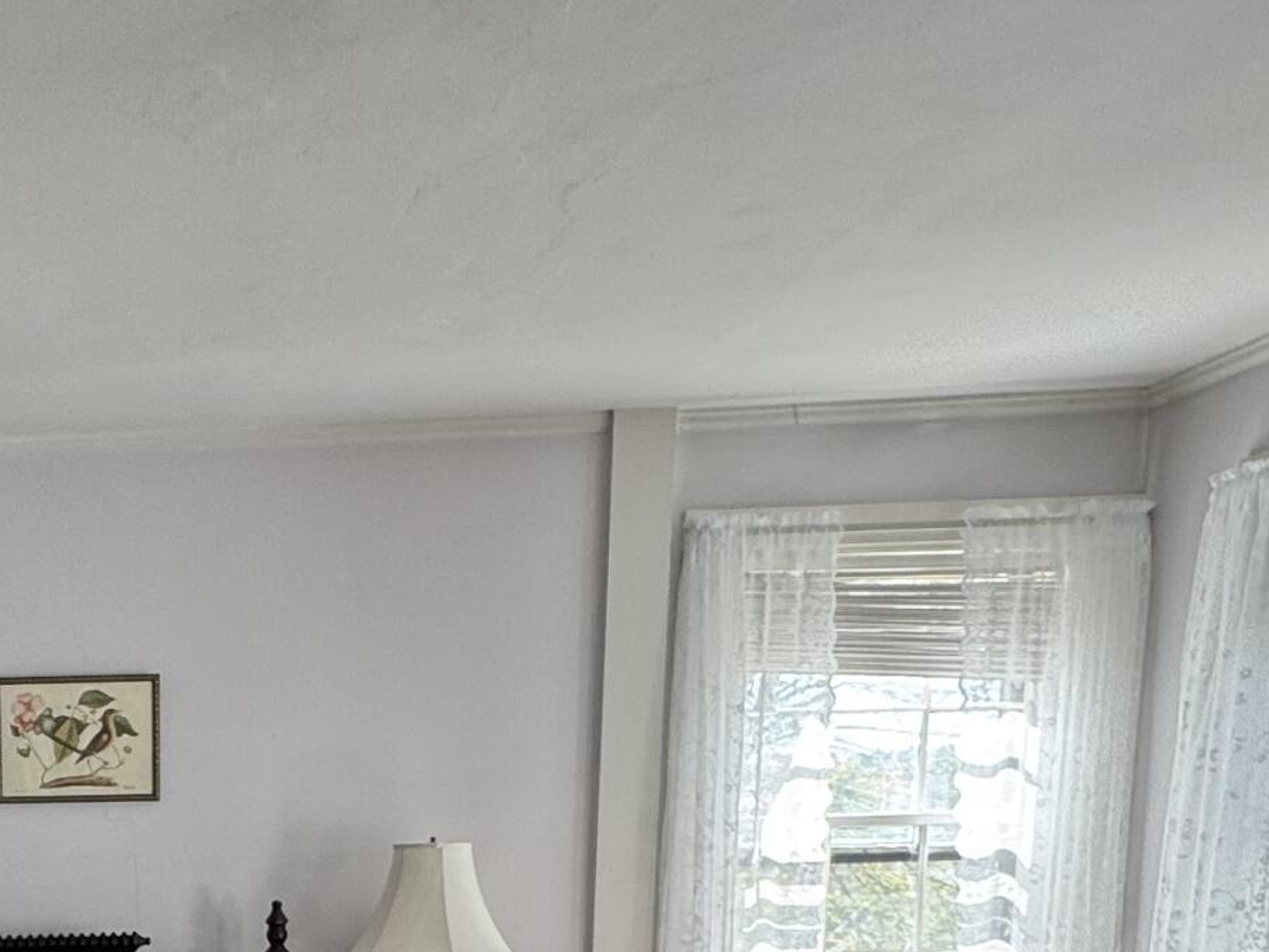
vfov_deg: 27.9
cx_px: 19
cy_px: 1122
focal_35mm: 46
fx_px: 1687
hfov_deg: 37.2
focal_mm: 2.22
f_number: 2.2
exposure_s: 1/99
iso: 100
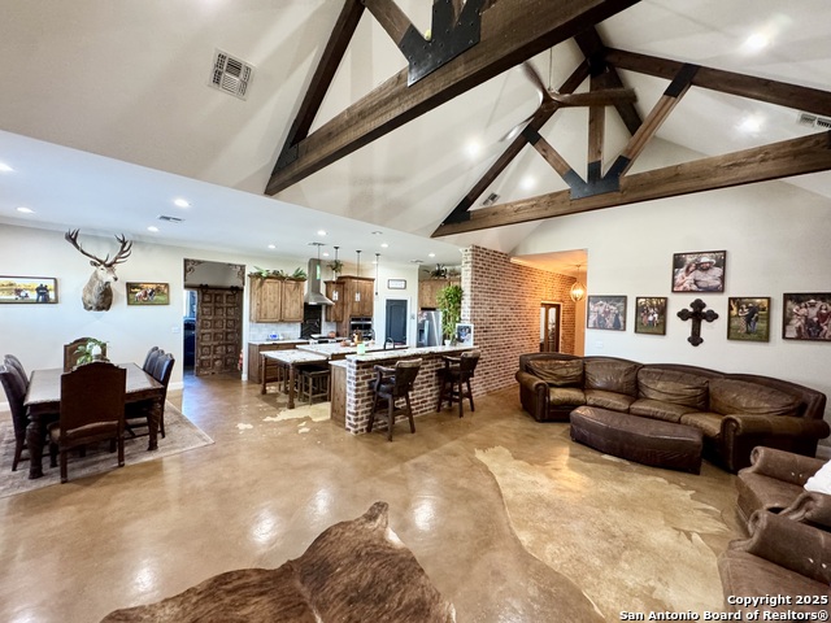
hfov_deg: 102.1
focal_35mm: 14
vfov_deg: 85.7
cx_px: 416
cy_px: 312
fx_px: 336
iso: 500
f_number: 2.2
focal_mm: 2.22
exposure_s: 1/60
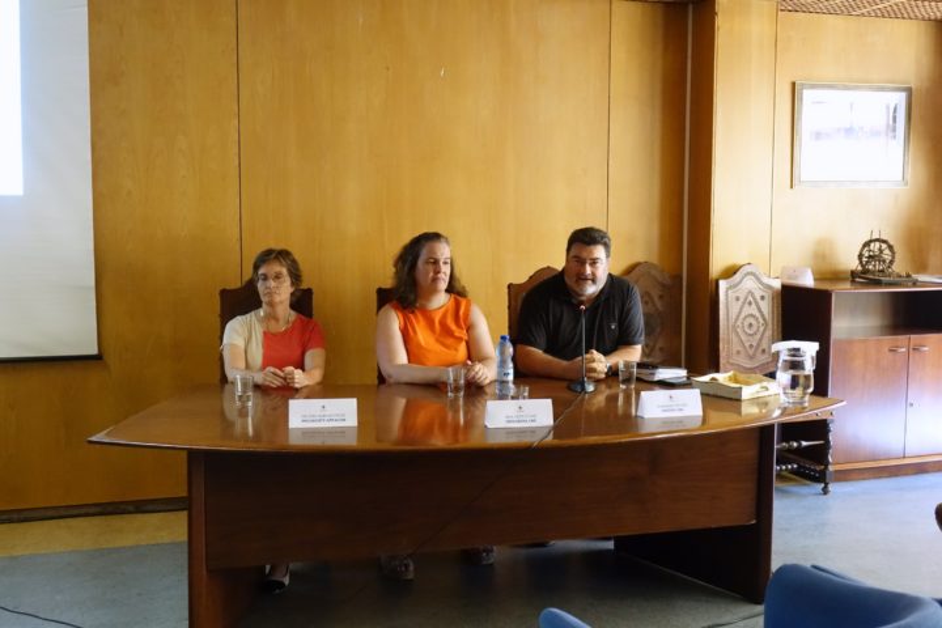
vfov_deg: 33.4
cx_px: 471
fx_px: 1047
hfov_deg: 48.5
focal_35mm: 40
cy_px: 314
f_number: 2.8
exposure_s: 1/125
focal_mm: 14.53
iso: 2000
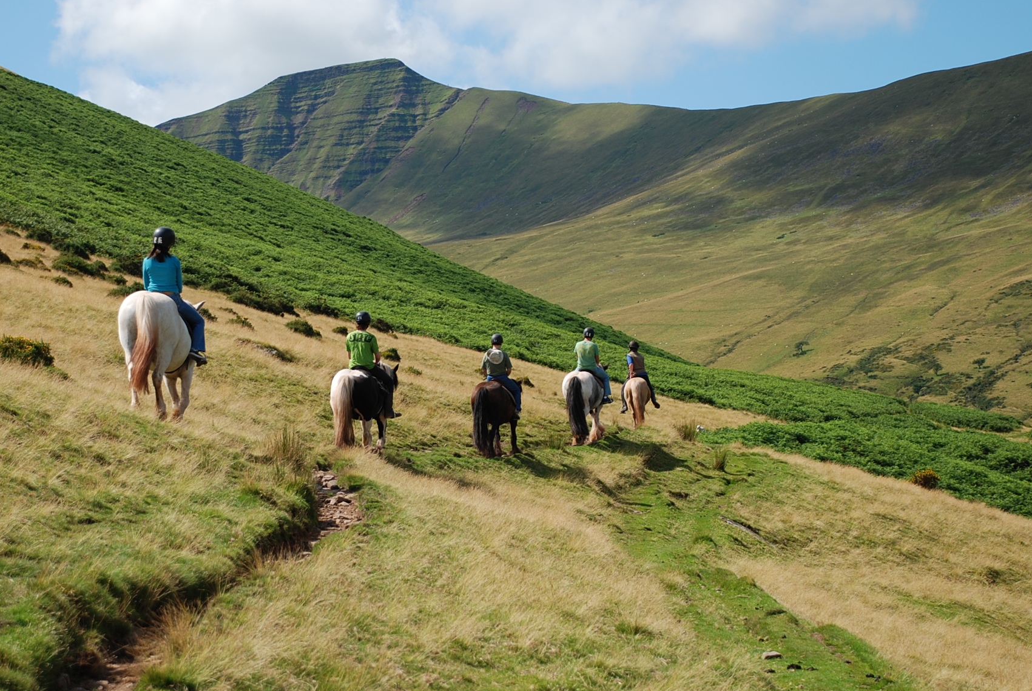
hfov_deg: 20.6
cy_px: 323
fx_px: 2842
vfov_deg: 13.9
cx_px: 490
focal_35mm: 99
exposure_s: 1/500
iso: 100
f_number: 5.3
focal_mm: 58
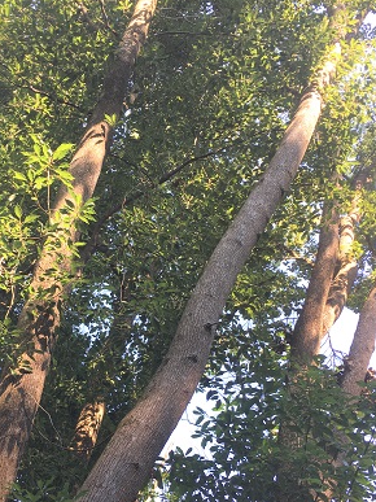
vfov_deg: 46.6
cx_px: 147
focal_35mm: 40
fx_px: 580
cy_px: 295
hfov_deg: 35.8
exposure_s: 1/157
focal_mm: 4.15
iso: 25
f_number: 2.2
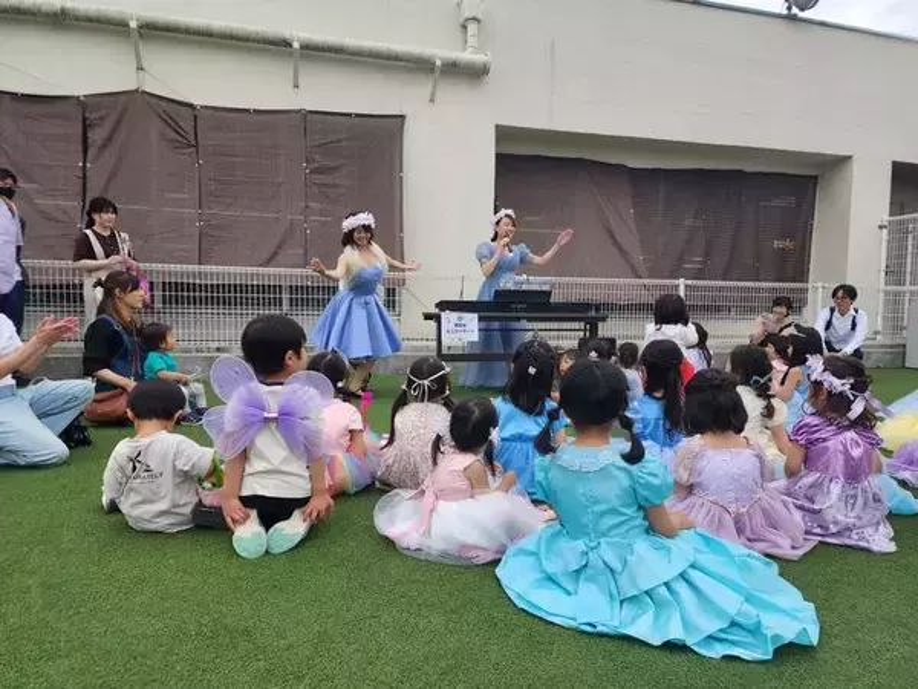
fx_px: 610
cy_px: 344
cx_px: 459
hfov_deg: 73.9
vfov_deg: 58.9
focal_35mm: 23
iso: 12
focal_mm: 6.4
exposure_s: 1/399
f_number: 1.8
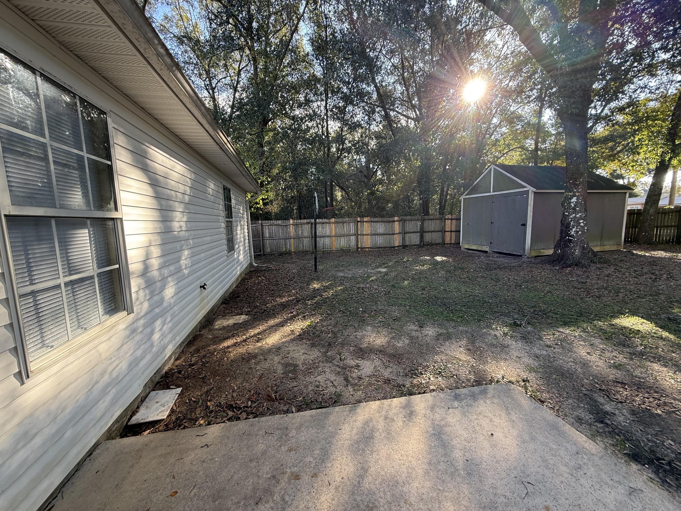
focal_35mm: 14
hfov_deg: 102.1
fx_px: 275
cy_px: 256
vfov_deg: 85.7
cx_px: 340
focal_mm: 2.22
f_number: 2.2
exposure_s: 1/99
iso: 64
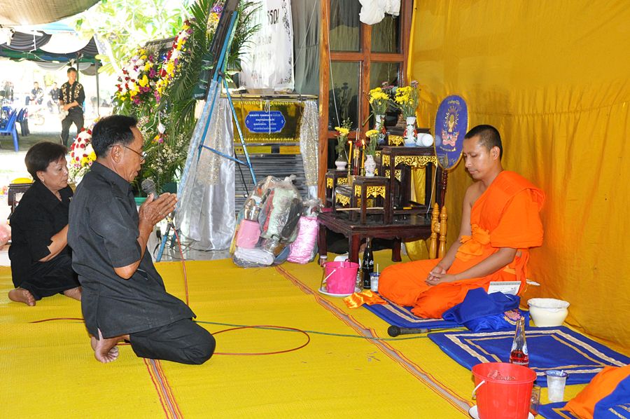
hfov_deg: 41.2
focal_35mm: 48
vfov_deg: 28.0
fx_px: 839
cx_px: 315
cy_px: 210
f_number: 7.1
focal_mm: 32
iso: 1600
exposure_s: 1/60
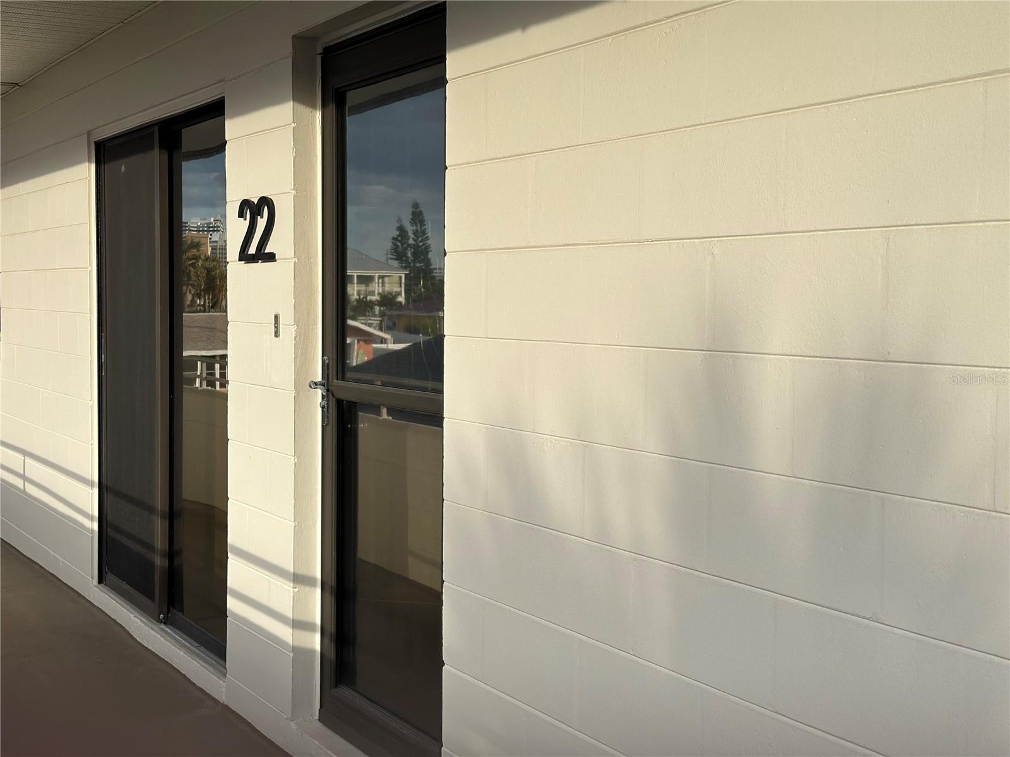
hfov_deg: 39.7
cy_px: 378
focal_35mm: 48
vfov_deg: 30.3
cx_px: 505
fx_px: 1401
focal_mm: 6.86
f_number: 1.78
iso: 100
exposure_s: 1/3876
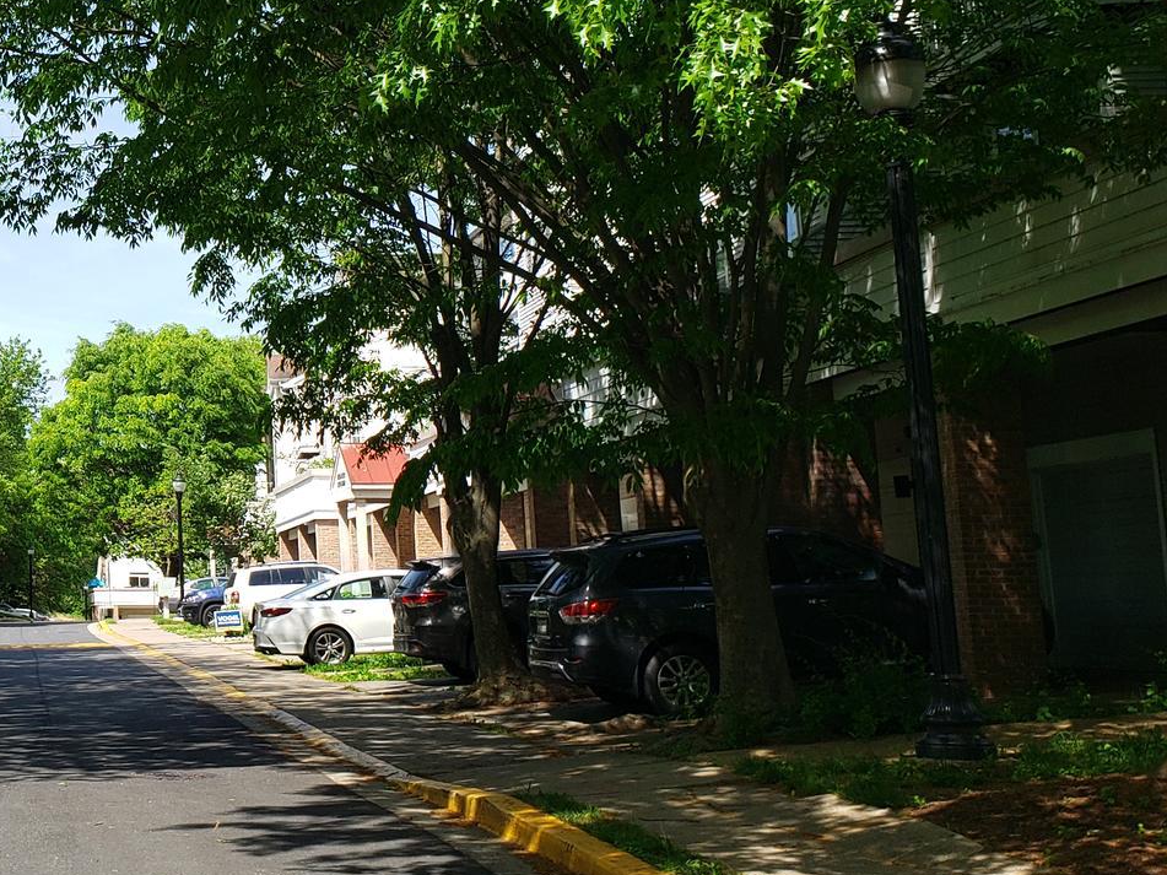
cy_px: 282
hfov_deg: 31.6
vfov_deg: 25.9
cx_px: -10
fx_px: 1888
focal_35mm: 56
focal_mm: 4.3
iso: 50
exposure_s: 1/820
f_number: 2.4
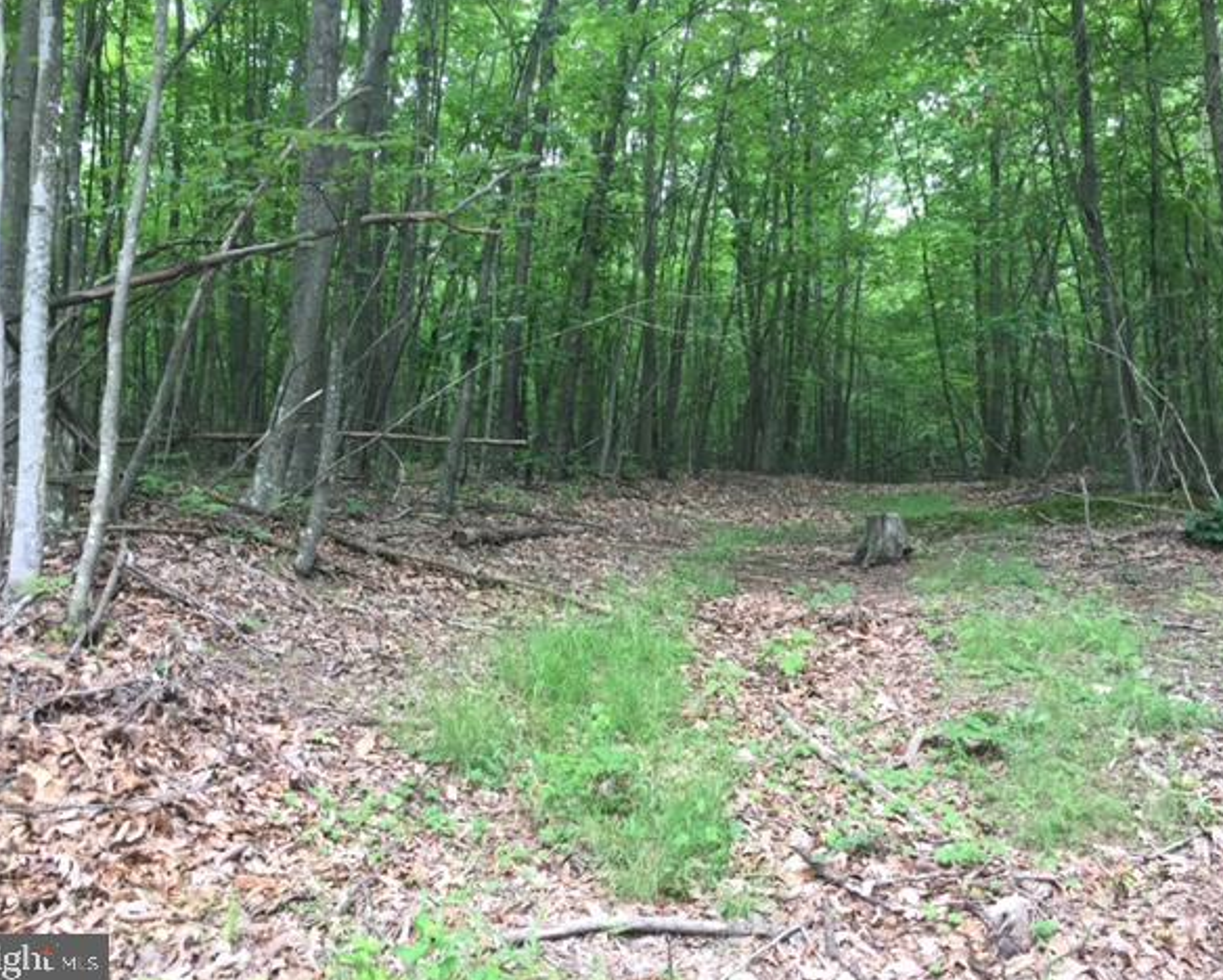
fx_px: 1123
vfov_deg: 47.2
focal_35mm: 31
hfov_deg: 57.1
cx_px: 616
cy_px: 486
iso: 32
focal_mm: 4.15
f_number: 2.2
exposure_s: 1/40
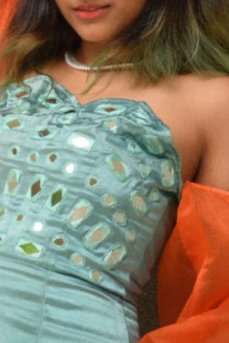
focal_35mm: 549
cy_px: -41
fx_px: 5240
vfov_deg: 3.7
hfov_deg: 2.5
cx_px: 76
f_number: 4.8
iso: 200
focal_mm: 145
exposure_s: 1/200
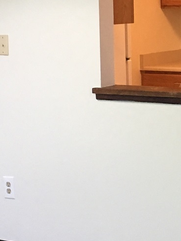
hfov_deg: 12.1
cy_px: 54
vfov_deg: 16.5
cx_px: 222
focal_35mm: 119
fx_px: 830
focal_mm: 4.15
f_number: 2.2
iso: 100
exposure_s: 1/30
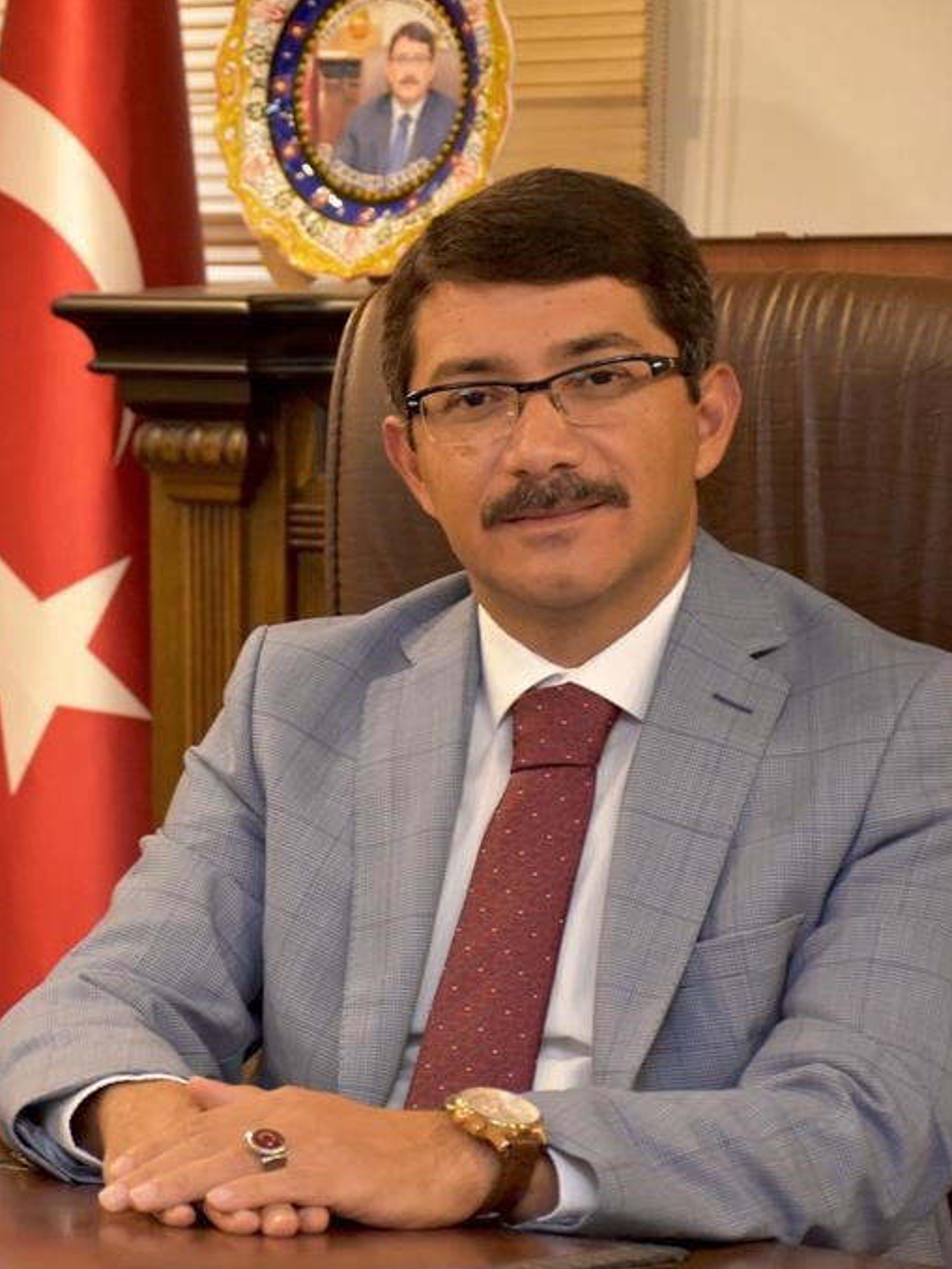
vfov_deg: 14.6
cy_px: 634
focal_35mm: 135
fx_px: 4947
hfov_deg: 10.9
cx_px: 73
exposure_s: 1/60
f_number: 5
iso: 2000
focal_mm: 62
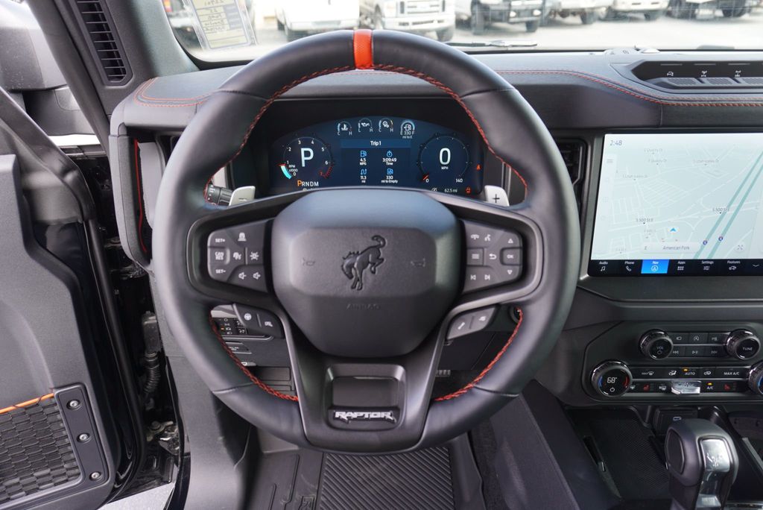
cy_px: 255
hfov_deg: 73.7
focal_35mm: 24
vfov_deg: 53.2
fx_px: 509
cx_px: 382
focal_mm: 16
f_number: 4
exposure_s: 1/60
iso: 125
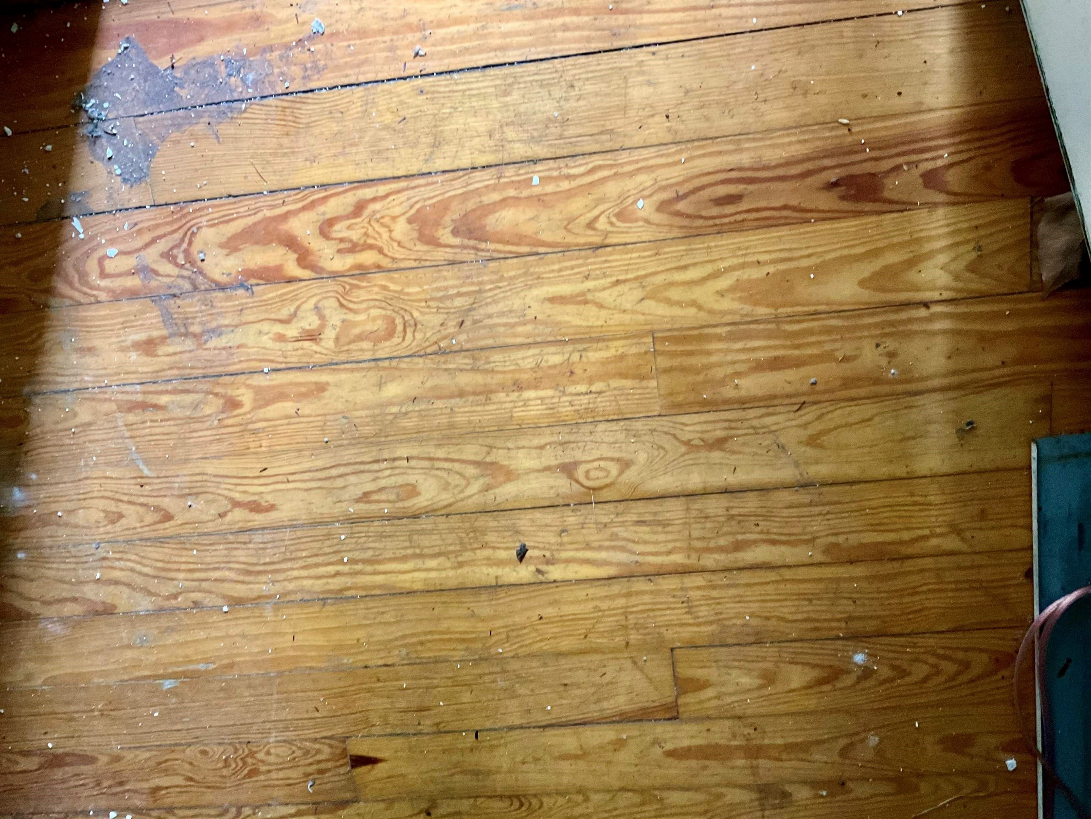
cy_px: 410
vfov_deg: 48.2
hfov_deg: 61.7
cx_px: 546
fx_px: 914
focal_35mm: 29
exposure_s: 1/40
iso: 250
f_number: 1.8
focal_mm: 3
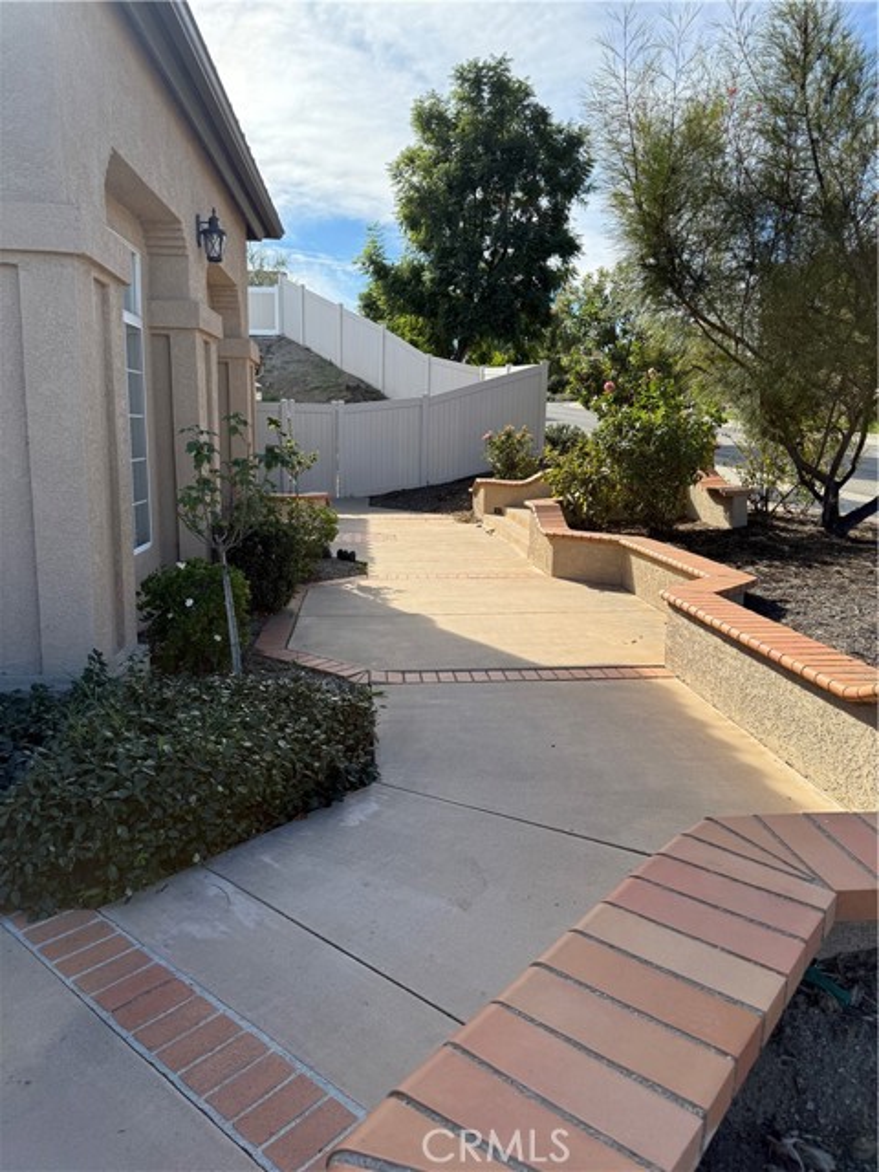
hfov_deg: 56.8
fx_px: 813
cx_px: 440
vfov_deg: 71.6
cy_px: 586
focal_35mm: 24
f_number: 1.78
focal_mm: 6.76
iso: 100
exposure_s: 1/2525
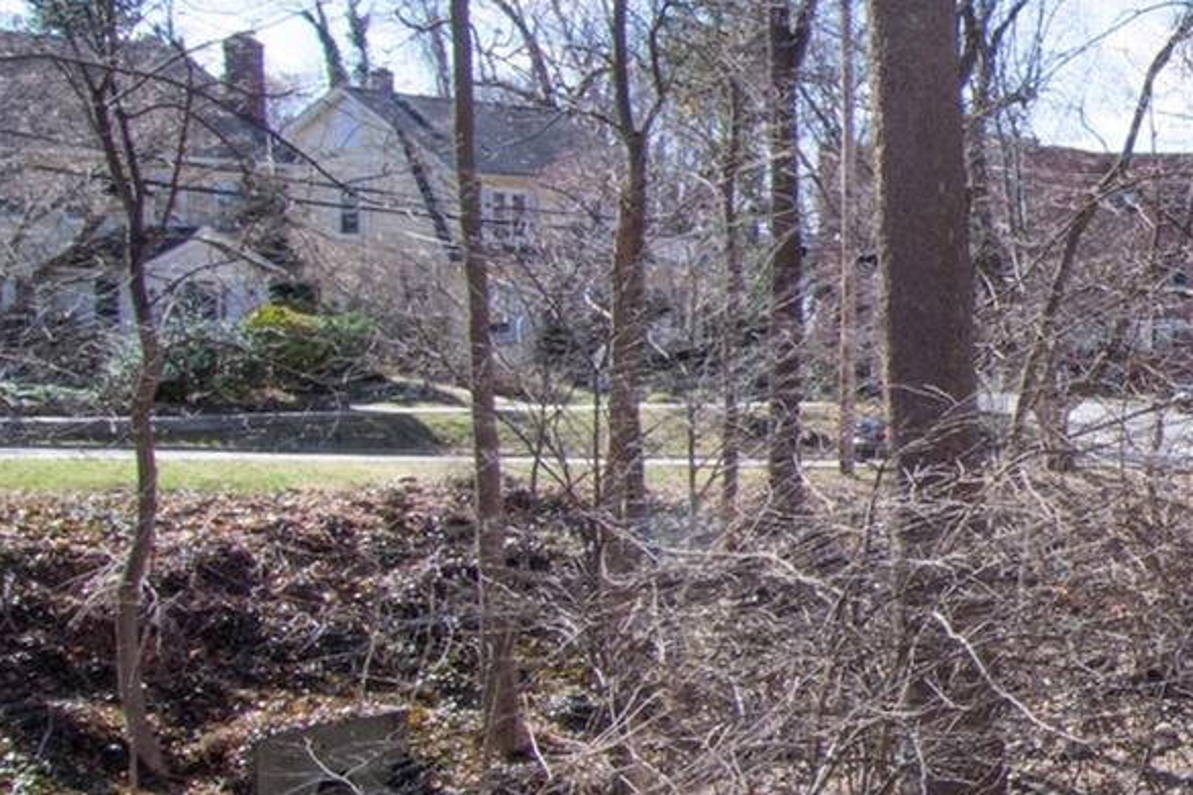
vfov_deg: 23.4
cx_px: 1852
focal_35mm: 58
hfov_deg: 25.1
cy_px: 298
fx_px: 1914
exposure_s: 1/250
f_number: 14
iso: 640
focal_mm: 11
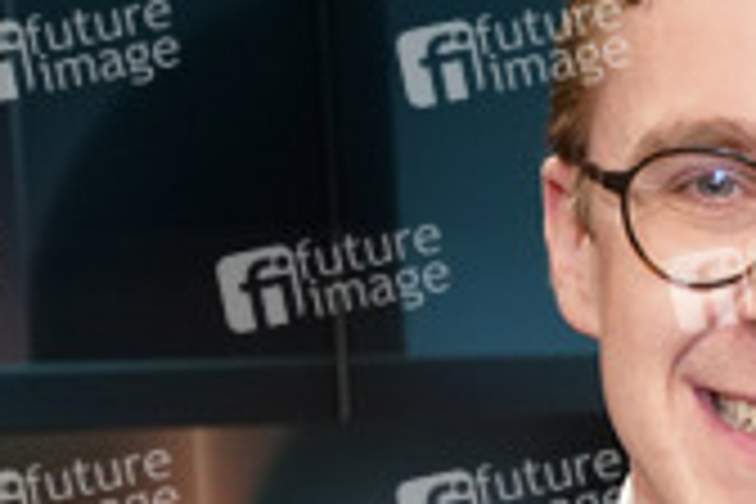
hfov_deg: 22.3
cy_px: 392
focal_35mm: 86
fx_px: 1806
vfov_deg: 15.8
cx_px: 844
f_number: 5.6
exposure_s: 1/125
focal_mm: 32
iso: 2000
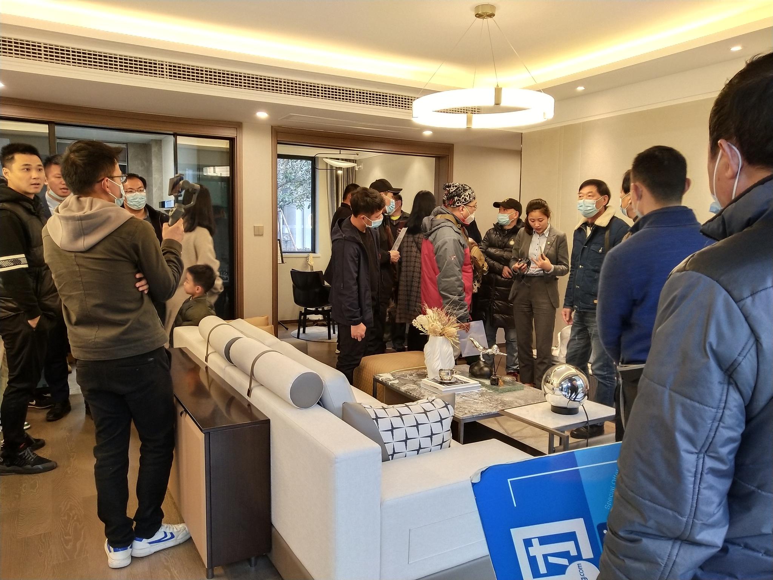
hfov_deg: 60.0
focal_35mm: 30
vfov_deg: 46.8
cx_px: 386
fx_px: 670
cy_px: 290
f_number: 1.8
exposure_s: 1/100
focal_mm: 3.95
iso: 295
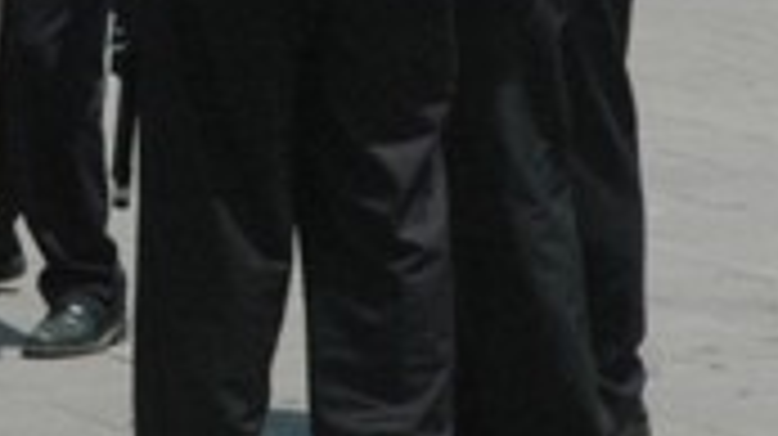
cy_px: -184
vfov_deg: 3.0
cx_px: 99
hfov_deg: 5.3
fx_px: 8390
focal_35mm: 407
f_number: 13
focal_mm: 70
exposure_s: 1/750
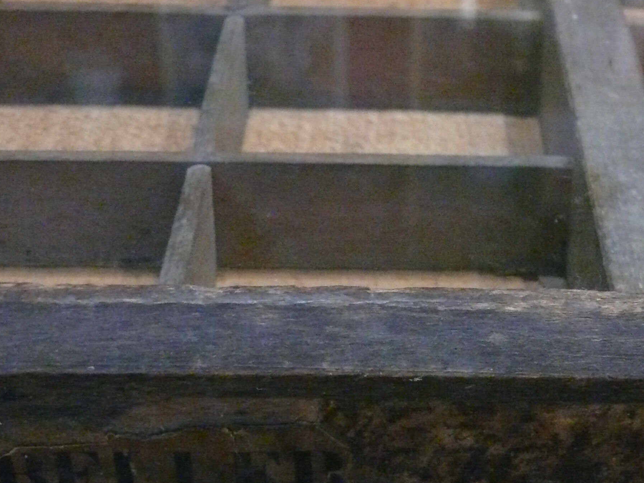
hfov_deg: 25.0
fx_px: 1433
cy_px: 456
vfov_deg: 18.7
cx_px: 499
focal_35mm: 77
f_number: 2.8
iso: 800
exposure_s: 1/15
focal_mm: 8
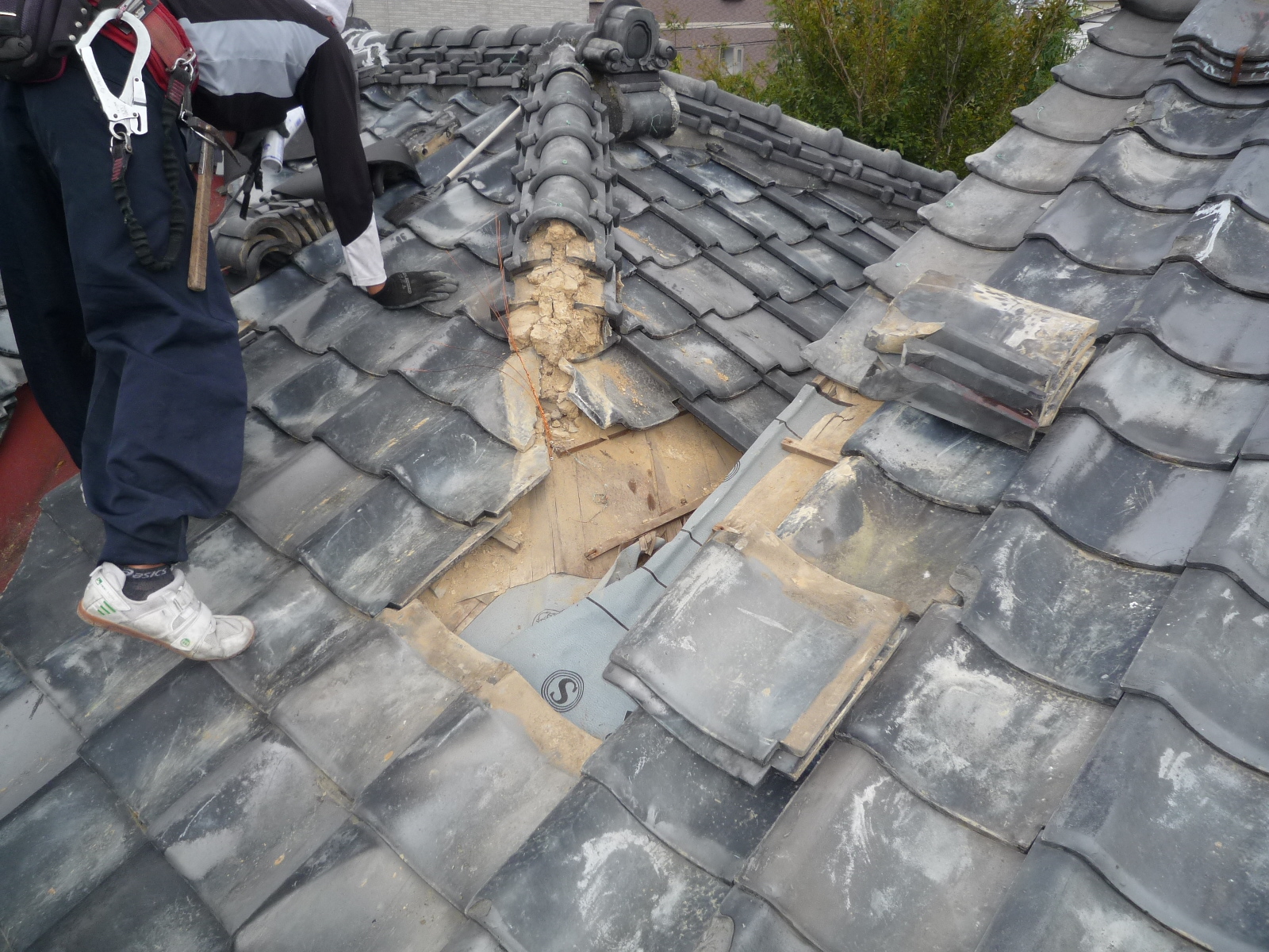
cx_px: 634
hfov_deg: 69.4
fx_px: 916
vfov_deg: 54.9
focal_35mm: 25
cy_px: 476
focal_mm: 4.4
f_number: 2.8
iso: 100
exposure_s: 1/320
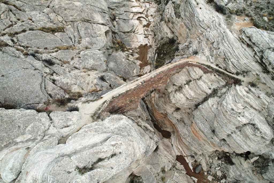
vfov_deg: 57.2
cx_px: 137
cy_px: 92
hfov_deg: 78.6
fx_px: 167
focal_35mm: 22
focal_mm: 8.38
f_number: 2.8
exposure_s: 1/1250
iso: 100
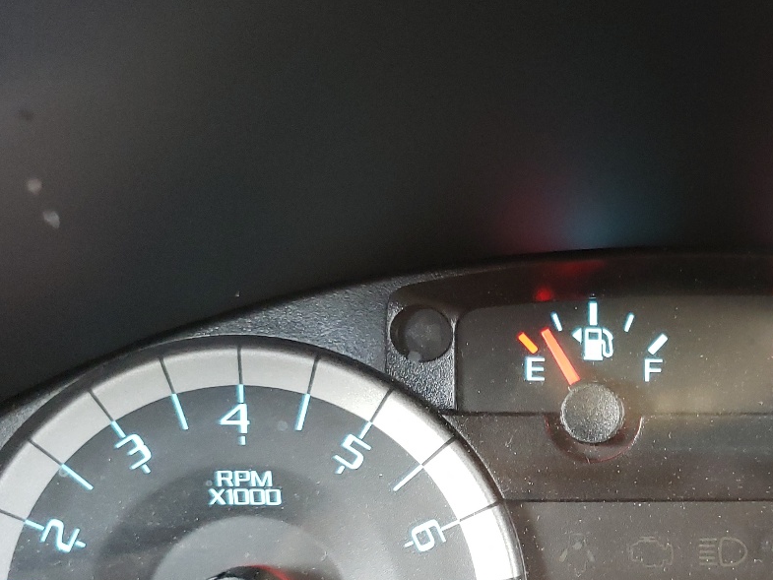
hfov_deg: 34.0
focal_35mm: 53
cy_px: 439
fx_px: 1184
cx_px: 708
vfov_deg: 27.1
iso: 257
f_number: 1.5
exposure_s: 1/40
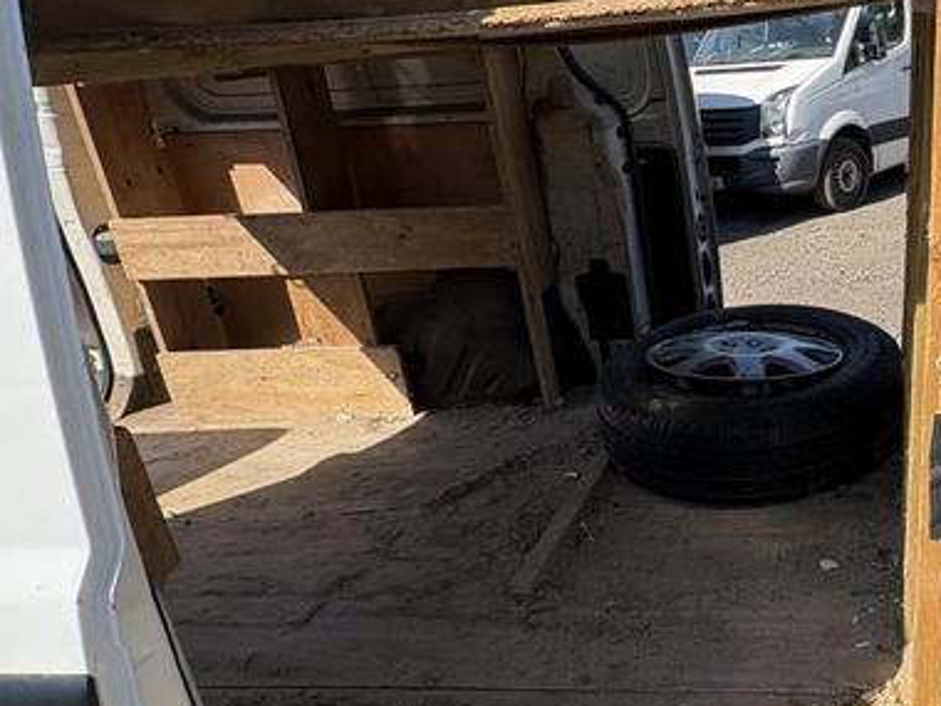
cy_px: 344
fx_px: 897
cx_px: 832
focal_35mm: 33
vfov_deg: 42.9
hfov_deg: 49.8
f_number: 2.2
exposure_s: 1/1034
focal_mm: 2.22
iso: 64
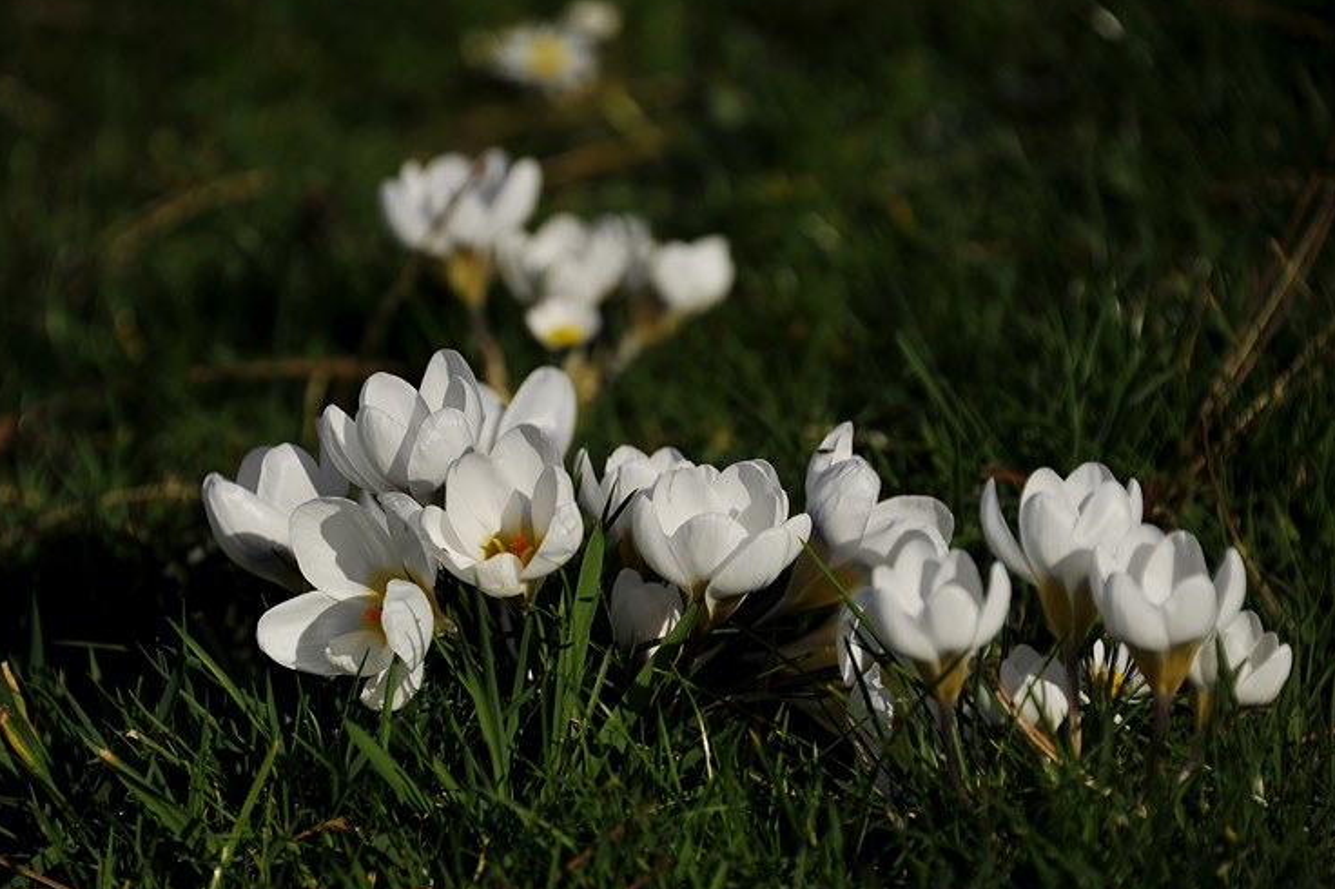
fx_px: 12083
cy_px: 459
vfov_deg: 4.2
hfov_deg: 6.3
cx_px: 620
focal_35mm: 326
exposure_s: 1/2000
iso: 200
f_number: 6.3
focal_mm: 300
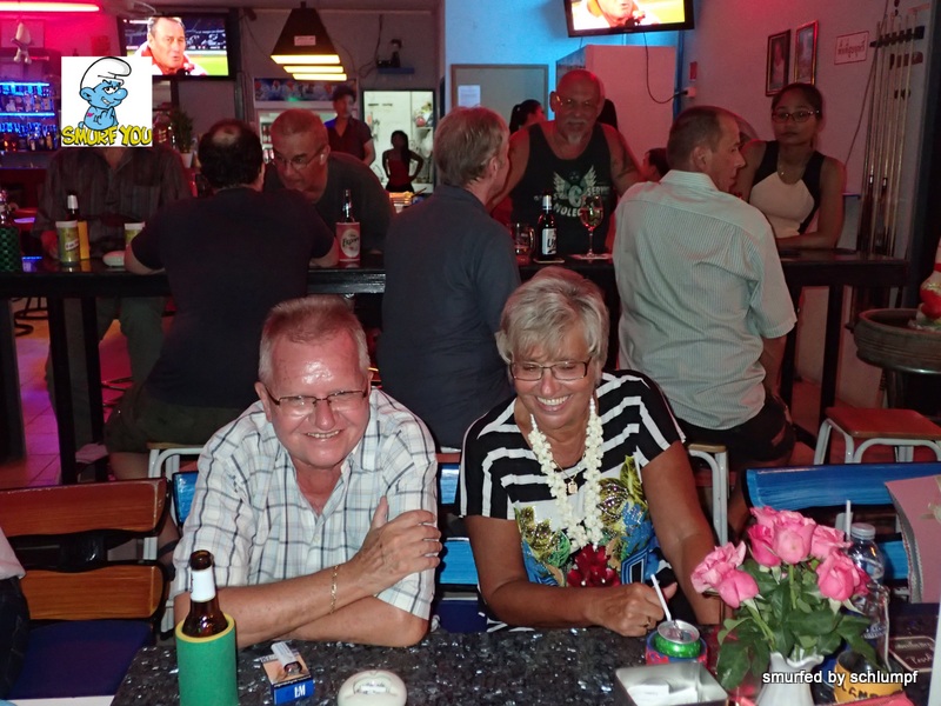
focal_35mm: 32
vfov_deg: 44.2
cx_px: 470
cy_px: 353
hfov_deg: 56.8
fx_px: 870
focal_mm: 5.87
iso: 800
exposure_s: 1/30
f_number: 2.4
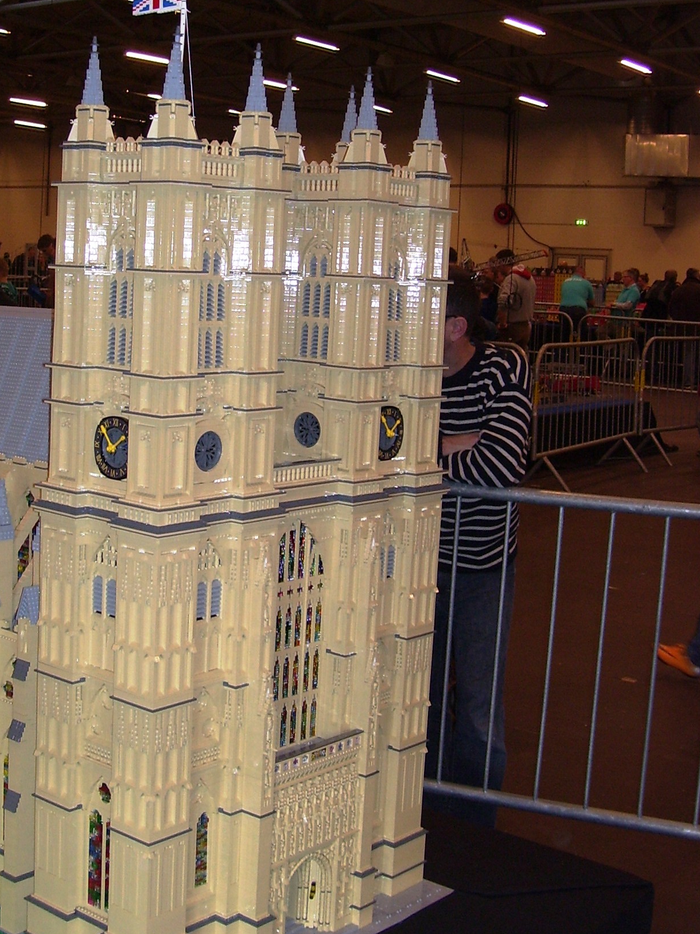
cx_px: 228
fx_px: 1375
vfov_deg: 37.2
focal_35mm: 51
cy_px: 333
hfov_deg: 28.4
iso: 80
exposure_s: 1/60
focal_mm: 6
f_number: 2.7
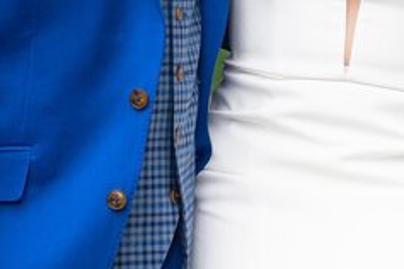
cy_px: -218
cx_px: 228
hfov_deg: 7.8
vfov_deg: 5.2
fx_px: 2951
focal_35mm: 263
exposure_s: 1/250
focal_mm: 52
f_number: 2.8
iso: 125
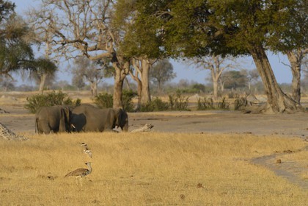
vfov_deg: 4.9
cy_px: 103
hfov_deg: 7.4
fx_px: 2395
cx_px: 154
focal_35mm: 280
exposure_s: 1/500
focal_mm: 280
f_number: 9
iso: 400
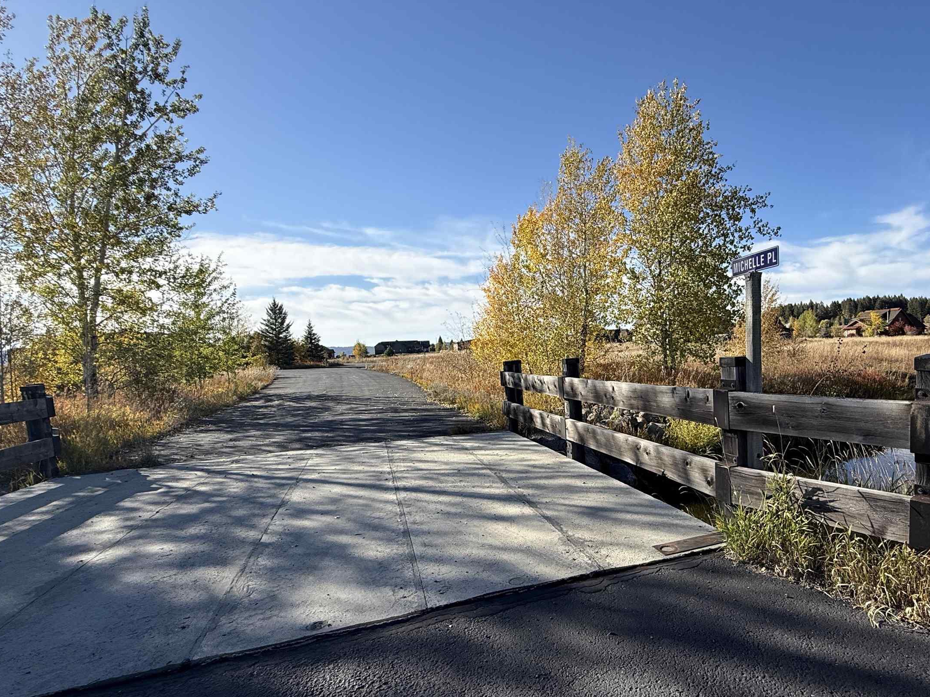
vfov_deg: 65.7
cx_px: 600
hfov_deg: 79.7
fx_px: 537
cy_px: 394
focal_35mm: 20
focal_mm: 2.22
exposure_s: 1/1698
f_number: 2.2
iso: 50
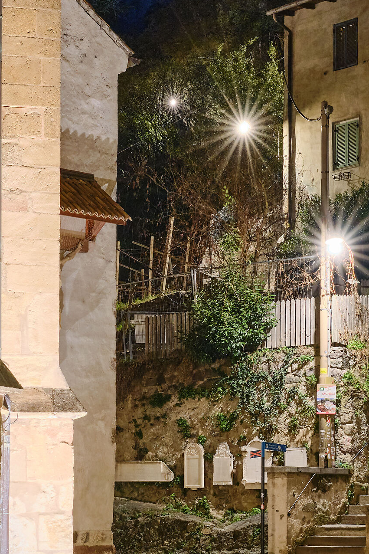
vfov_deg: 21.5
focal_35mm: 94
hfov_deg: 14.5
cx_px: 202
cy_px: 414
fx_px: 1446
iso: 800
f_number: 8
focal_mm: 33
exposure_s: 3.2
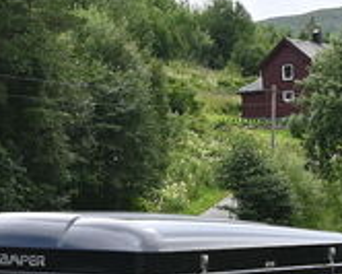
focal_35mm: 175
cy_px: 330
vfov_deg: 8.7
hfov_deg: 11.0
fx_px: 1776
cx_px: 290
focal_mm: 21.5
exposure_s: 1/250
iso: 125
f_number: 5.6
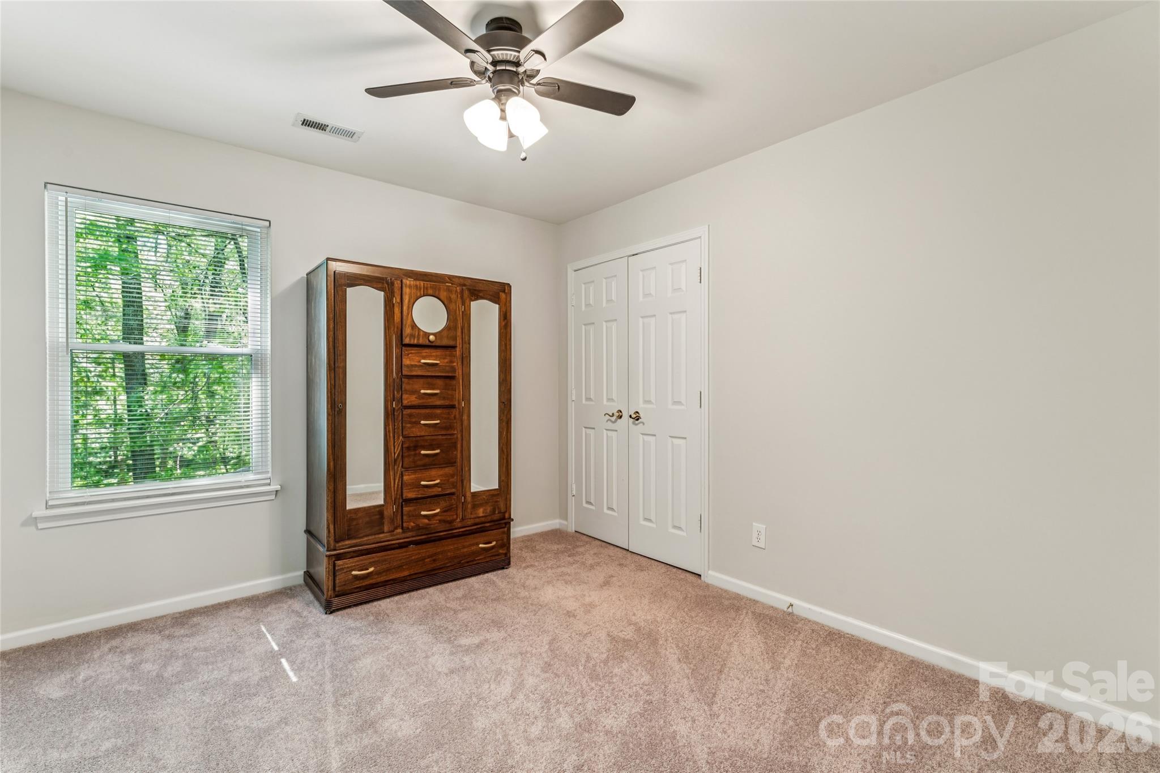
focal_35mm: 16
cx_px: 580
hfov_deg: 96.0
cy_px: 386
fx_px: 522
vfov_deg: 73.1
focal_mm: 16.2
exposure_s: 1
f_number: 9
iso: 100
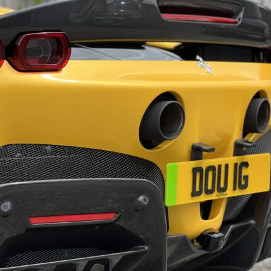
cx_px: 110
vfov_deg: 14.3
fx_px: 1081
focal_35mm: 122
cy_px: 142
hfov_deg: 14.3
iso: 32
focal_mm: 9
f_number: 2.8
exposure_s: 1/361
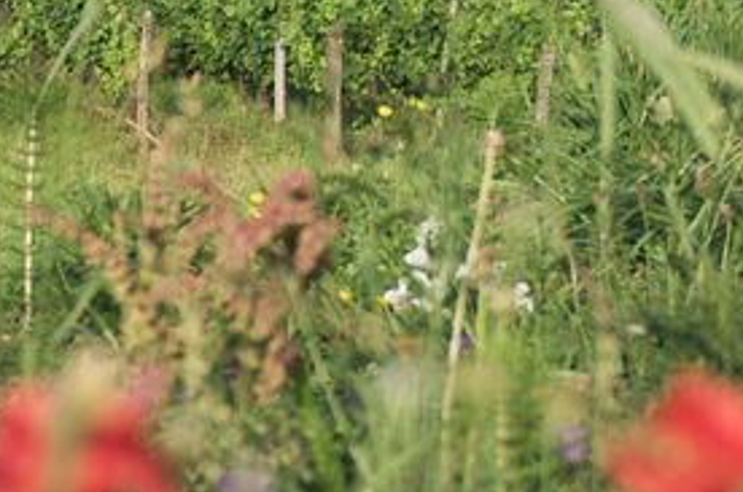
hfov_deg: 13.6
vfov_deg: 9.5
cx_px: -312
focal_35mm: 144
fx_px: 2967
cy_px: 145
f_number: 2.8
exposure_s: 1/750
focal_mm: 31
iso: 100
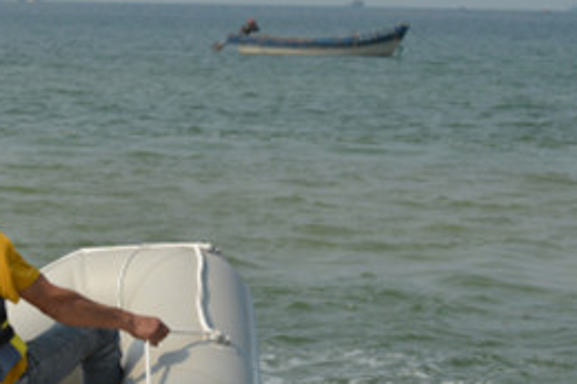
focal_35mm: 229
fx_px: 3668
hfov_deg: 8.9
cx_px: -118
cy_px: 542
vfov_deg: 5.9
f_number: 8
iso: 200
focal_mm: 70
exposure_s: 1/800
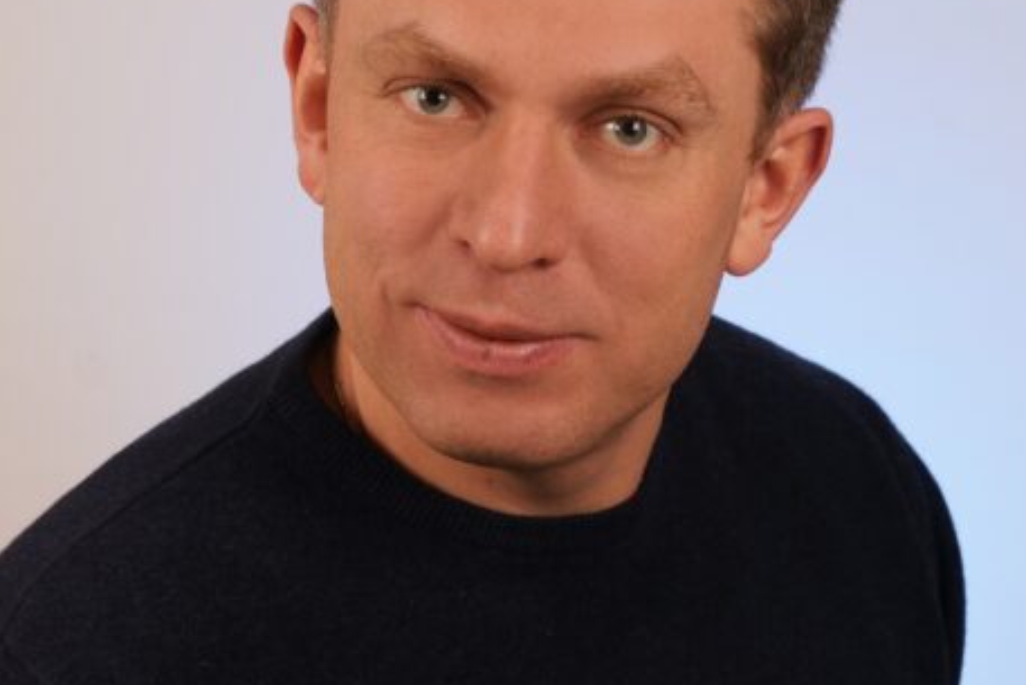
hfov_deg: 16.3
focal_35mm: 126
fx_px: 3592
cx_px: 539
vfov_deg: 10.9
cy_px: 186
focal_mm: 50
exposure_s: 1/125
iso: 100
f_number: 5.6
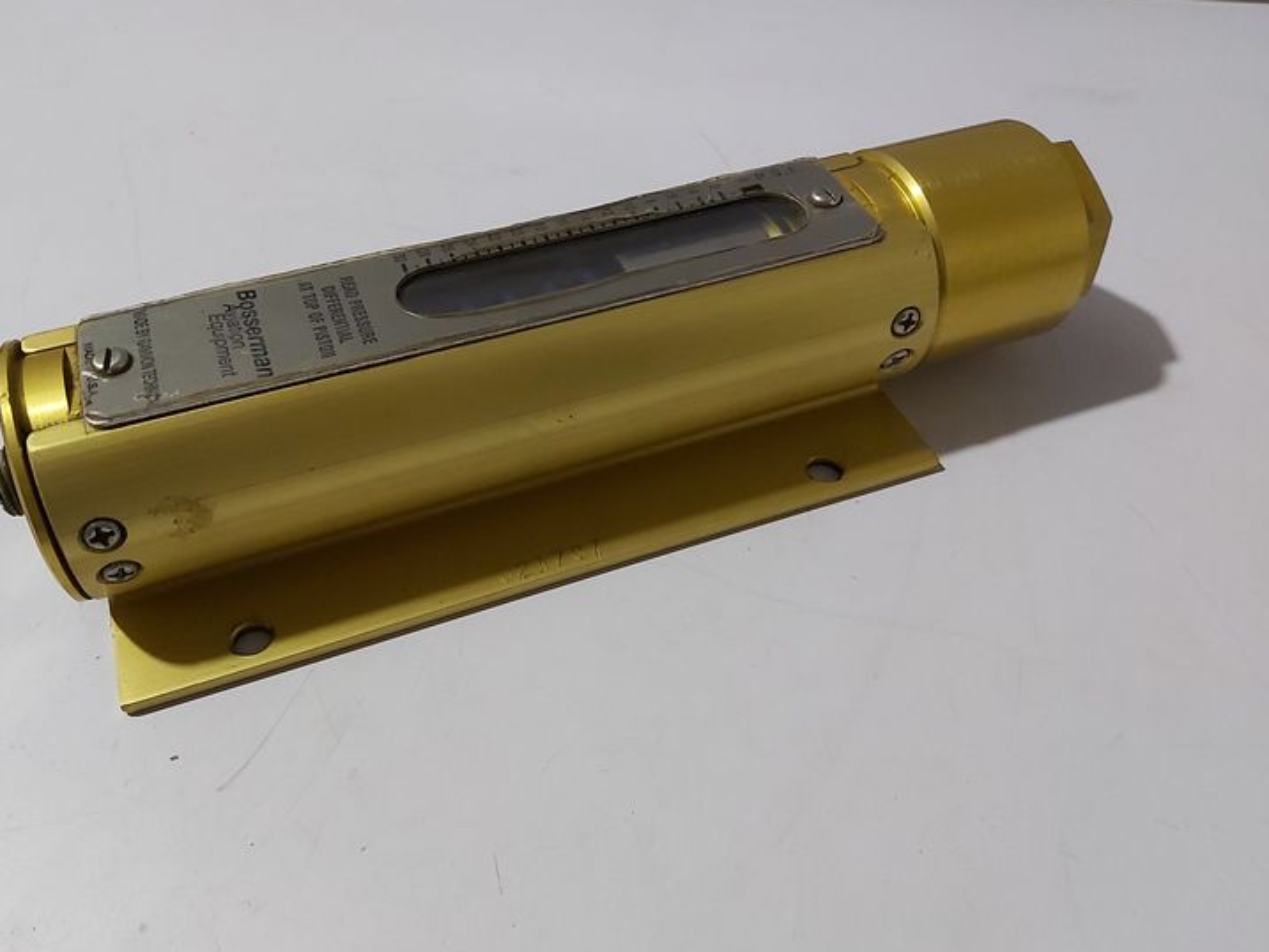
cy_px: 453
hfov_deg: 61.5
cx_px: 566
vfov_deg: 48.2
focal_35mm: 29
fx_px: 1063
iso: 320
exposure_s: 1/50
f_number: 1.7
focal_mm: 3.92
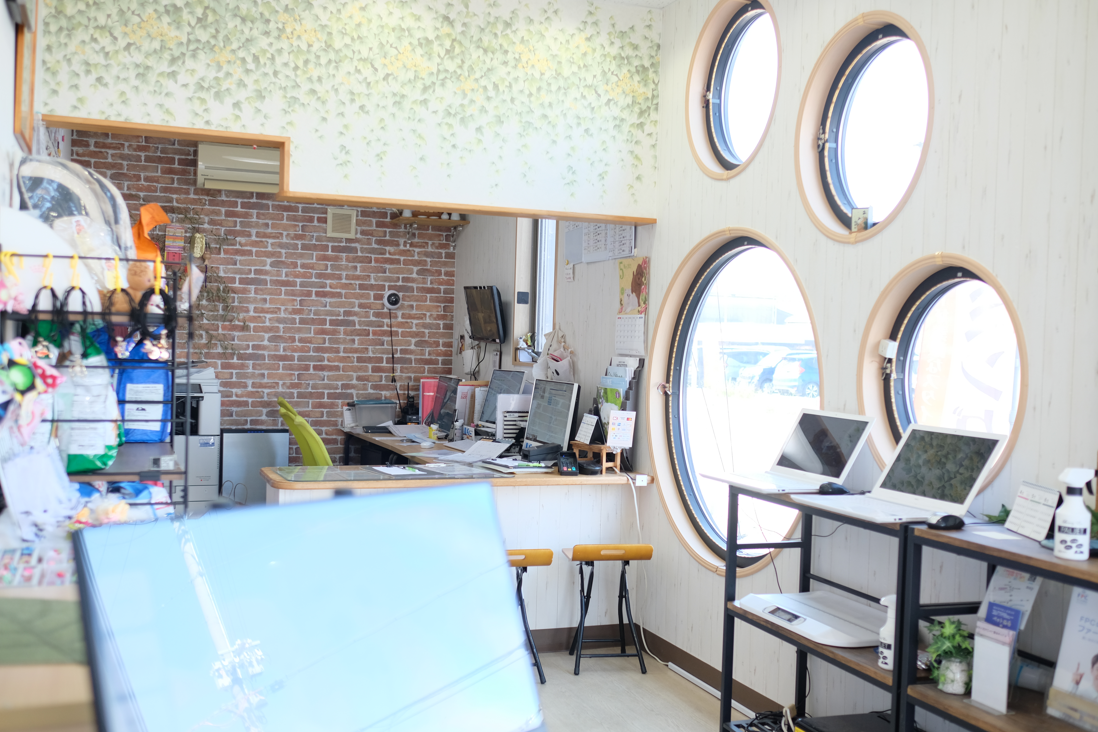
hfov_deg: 53.1
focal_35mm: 36
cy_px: 372
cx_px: 560
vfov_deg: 36.9
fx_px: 1098
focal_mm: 23
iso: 400
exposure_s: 1/150
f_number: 2.2
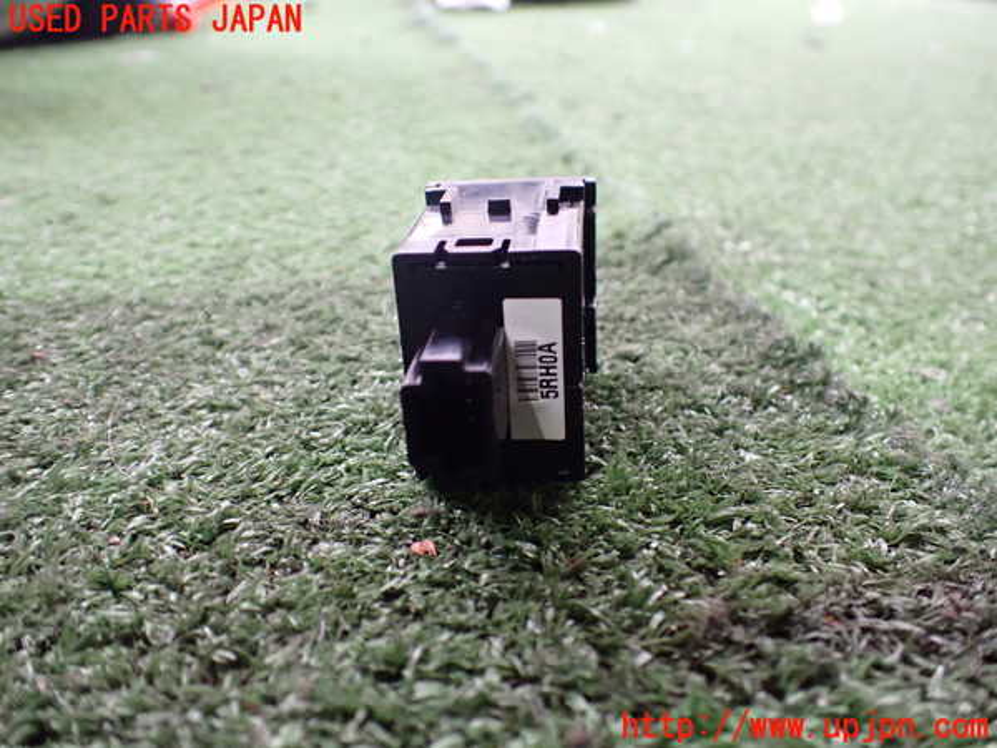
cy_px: 374
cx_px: 498
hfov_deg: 60.0
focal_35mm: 30
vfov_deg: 46.8
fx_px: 864
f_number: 2.3
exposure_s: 1/80
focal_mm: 5.4
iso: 800
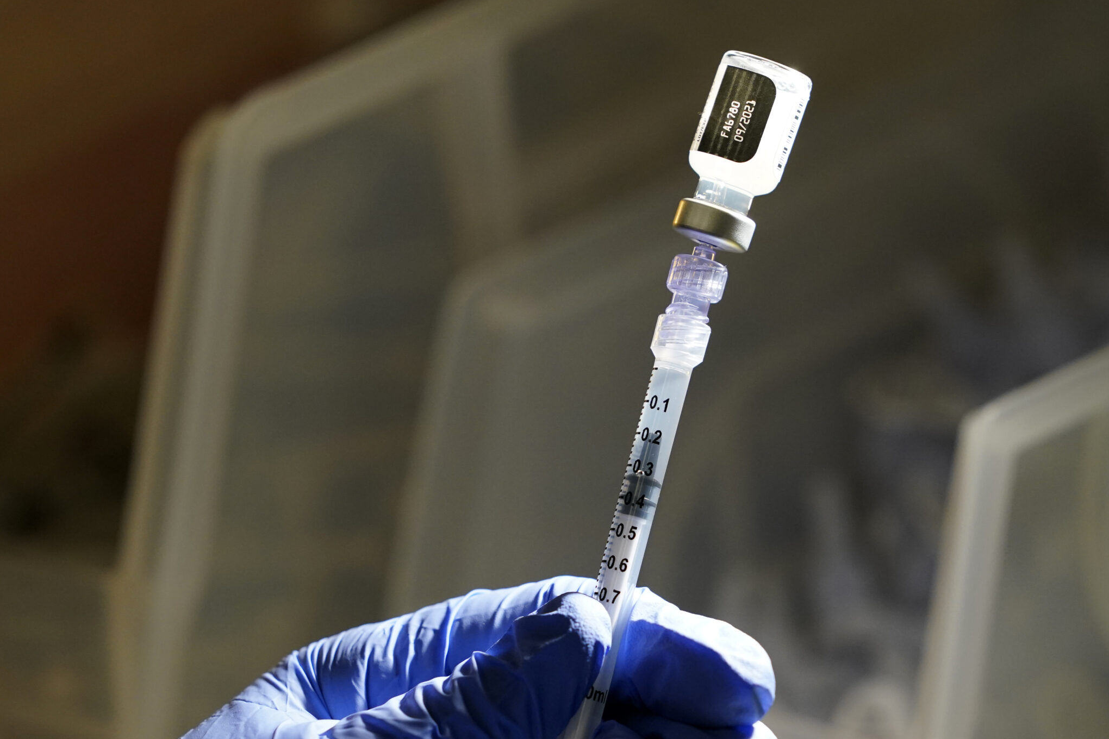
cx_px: 626
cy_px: 439
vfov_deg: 5.5
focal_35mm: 251
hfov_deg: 8.2
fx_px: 7732
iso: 2500
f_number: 4.5
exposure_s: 1/800
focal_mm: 200
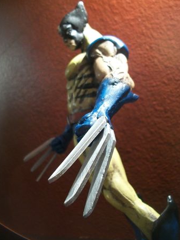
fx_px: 236
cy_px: 114
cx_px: 92
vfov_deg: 53.9
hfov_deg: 41.8
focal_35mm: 34
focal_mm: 5.7
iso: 160
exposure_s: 1/8
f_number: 2.9
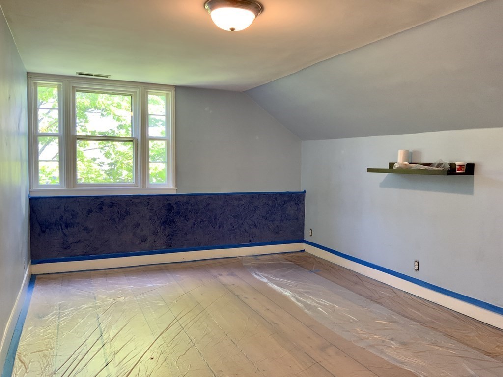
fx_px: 421
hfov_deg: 61.7
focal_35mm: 29
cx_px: 252
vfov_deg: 48.2
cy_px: 188
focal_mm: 3
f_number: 1.8
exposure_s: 1/60
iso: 64
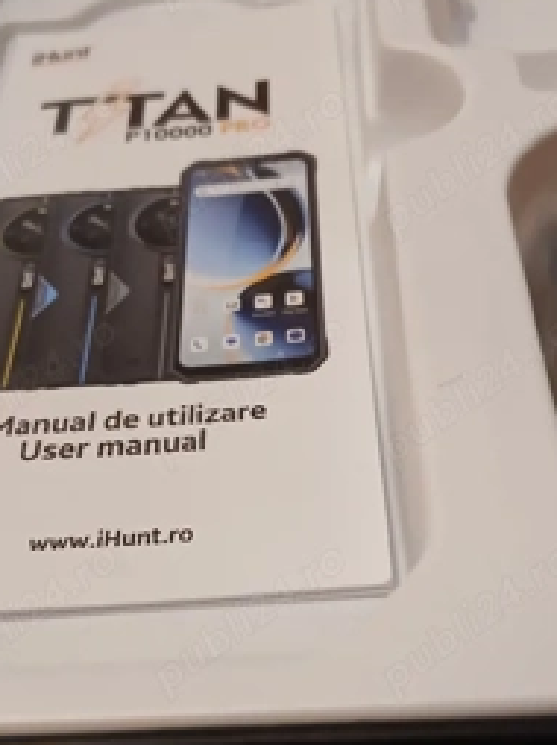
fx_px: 881
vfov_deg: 45.7
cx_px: 308
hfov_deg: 35.0
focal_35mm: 41
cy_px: 425
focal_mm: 3.98
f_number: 1.8
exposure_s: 1/25.1
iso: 400
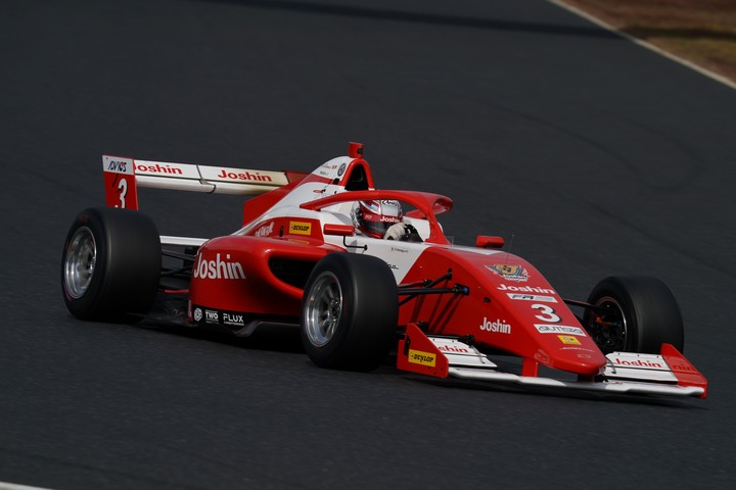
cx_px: 368
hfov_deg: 4.2
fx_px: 10078
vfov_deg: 2.8
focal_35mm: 493
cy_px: 245
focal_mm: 493
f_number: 11
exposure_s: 1/400
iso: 100
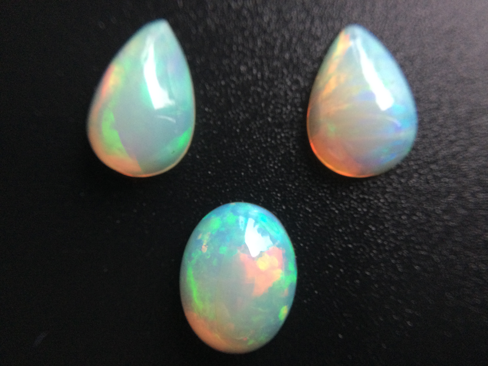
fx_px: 437
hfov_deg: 58.4
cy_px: 183
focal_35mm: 31
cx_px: 244
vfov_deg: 45.4
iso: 160
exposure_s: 1/33
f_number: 2.4
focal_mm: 3.3
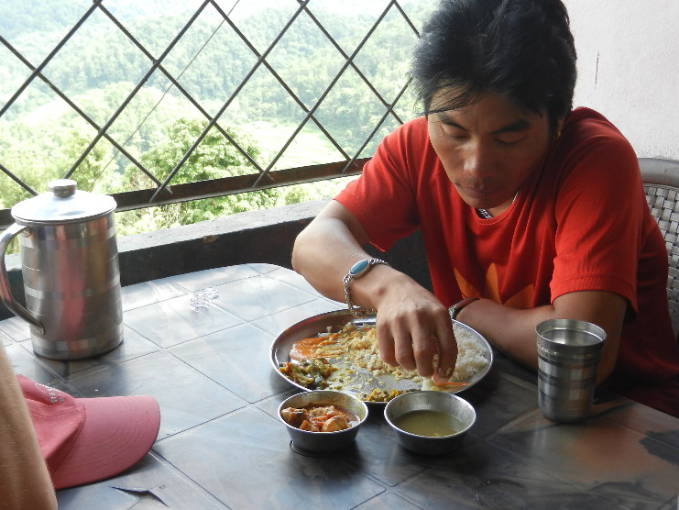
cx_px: 350
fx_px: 804
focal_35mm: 41
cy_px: 239
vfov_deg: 35.1
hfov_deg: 45.8
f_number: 4
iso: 160
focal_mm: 6.9
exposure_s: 1/100
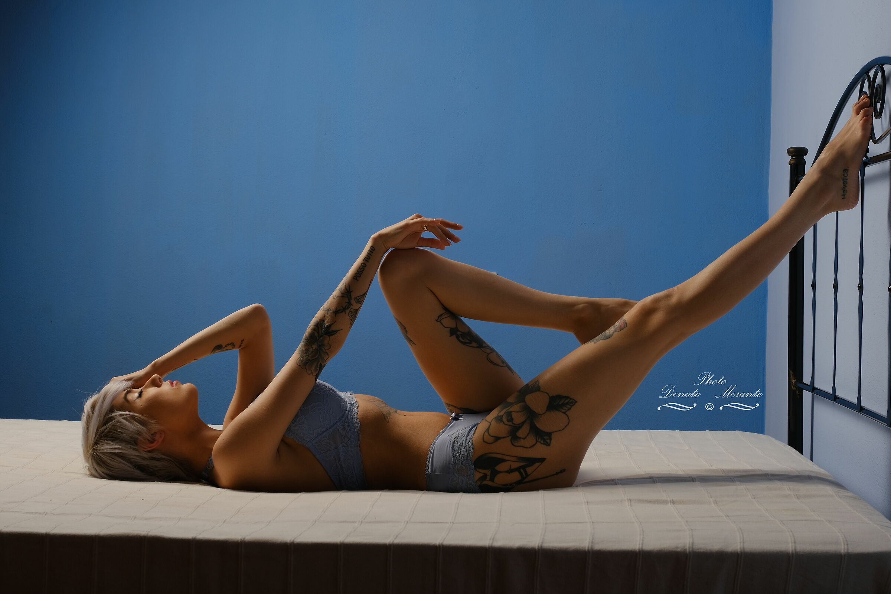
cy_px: 297
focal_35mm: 66
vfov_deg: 20.6
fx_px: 1633
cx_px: 446
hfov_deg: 30.5
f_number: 8
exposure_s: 1/250
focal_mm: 44.1
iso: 160
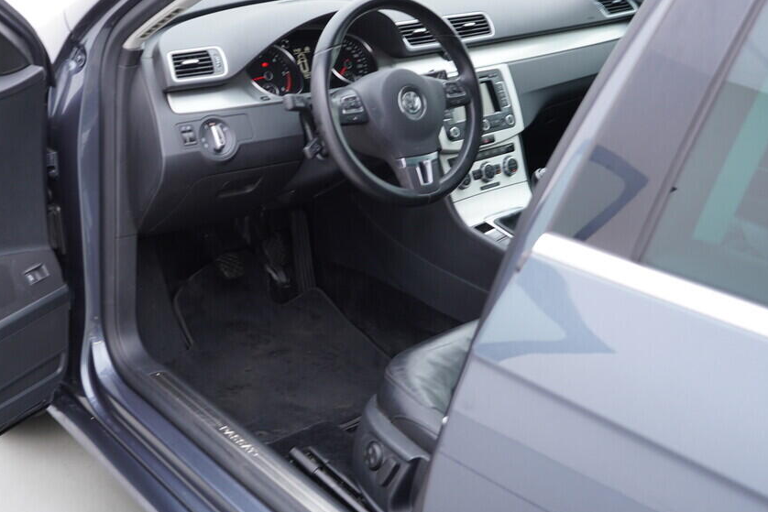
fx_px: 939
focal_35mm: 44
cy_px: 230
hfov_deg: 44.2
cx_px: 303
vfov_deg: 30.5
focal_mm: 24
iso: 200
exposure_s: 1/40
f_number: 2.8
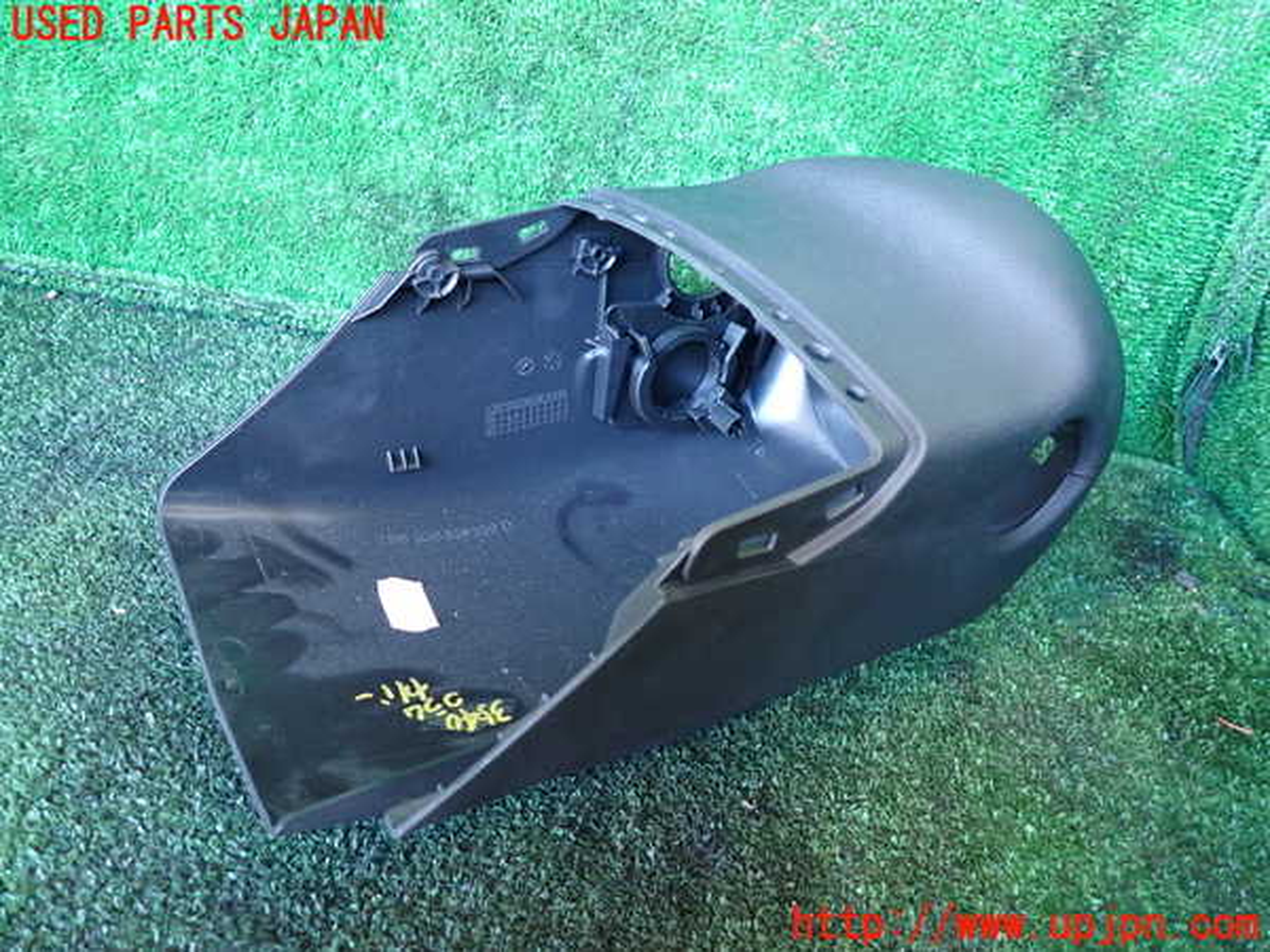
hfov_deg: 69.4
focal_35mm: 25
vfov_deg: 54.9
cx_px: 635
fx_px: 917
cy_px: 476
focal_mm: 4.5
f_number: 2
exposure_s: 1/30
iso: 640
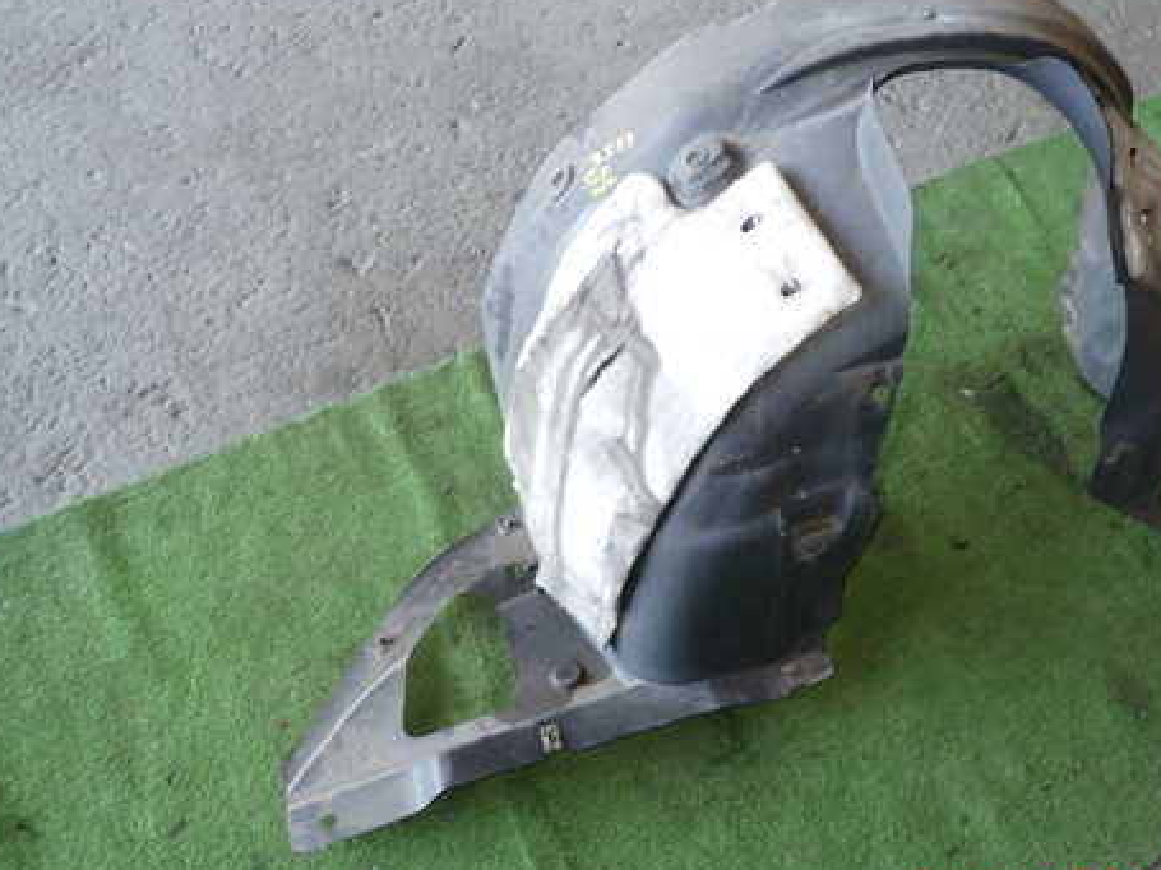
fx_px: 1107
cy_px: 355
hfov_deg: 54.7
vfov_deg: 42.7
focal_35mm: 33
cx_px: 730
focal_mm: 4.5
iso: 125
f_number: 2
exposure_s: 1/60
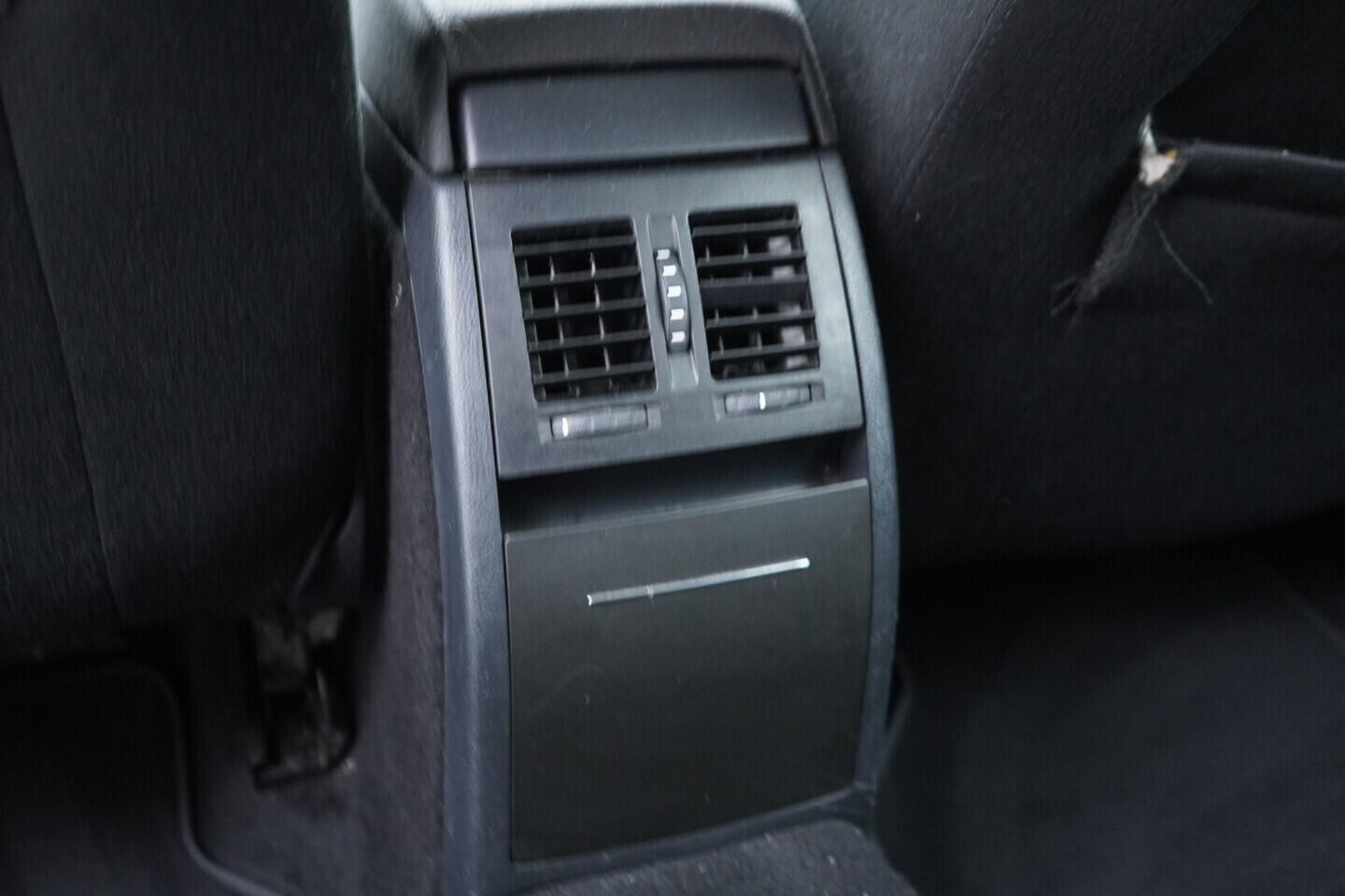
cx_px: 672
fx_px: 1345
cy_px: 448
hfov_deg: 53.1
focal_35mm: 36
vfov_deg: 36.9
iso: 2000
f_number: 2.8
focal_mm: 24
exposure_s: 1/40
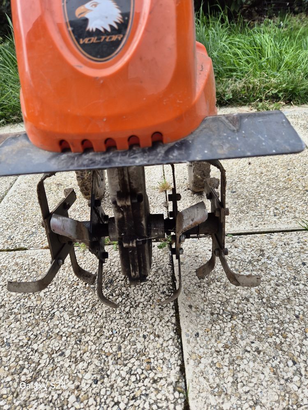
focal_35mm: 23
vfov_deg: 73.9
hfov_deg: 58.9
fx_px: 273
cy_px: 205
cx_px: 154
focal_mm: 5.4
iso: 25
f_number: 1.8
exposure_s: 1/311
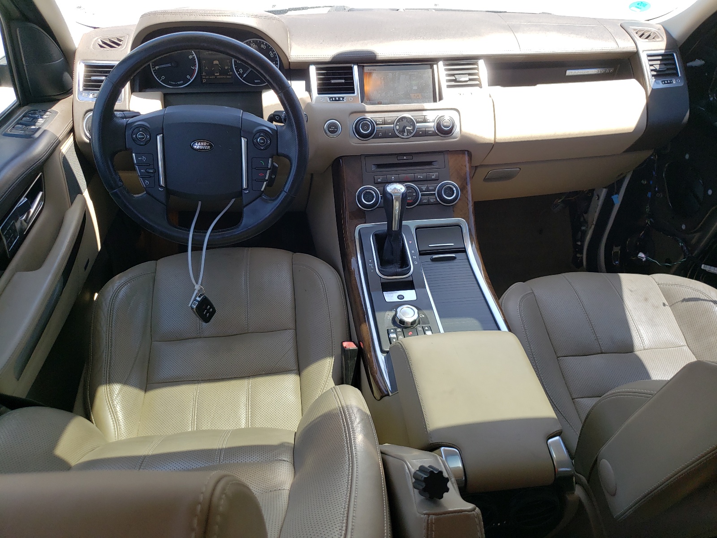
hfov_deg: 67.3
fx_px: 539
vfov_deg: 53.1
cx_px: 358
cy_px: 269
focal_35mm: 26
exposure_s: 1/370
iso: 50
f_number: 1.5
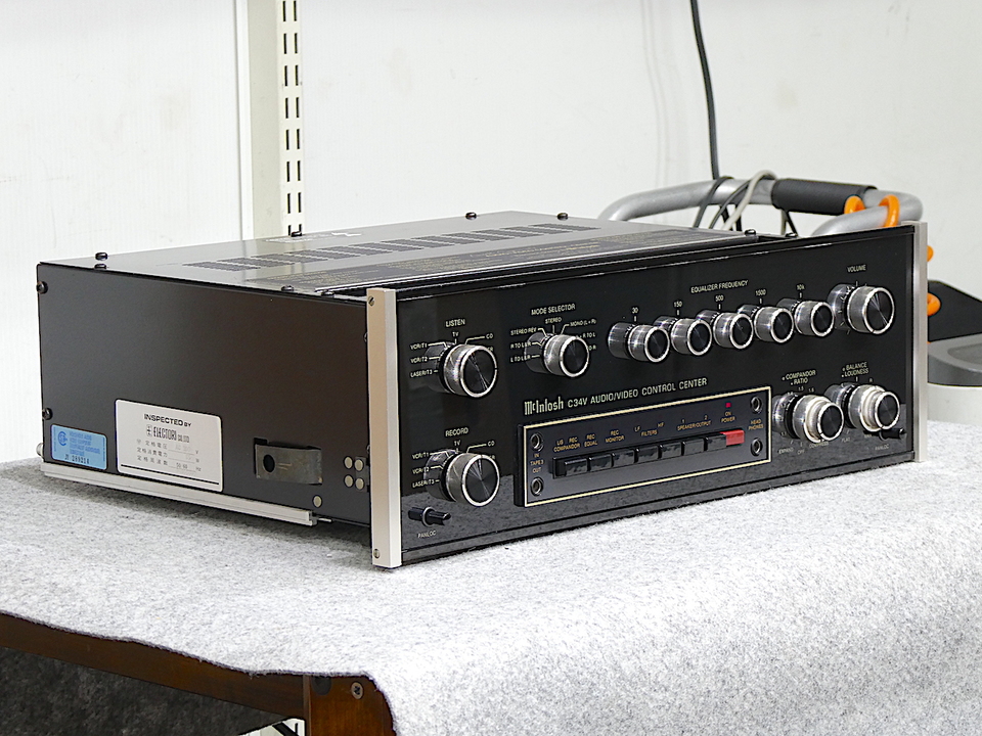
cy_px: 368
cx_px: 491
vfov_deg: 12.9
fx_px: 3262
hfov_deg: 17.1
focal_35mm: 115
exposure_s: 1/5
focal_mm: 20.6
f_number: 5.1
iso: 200
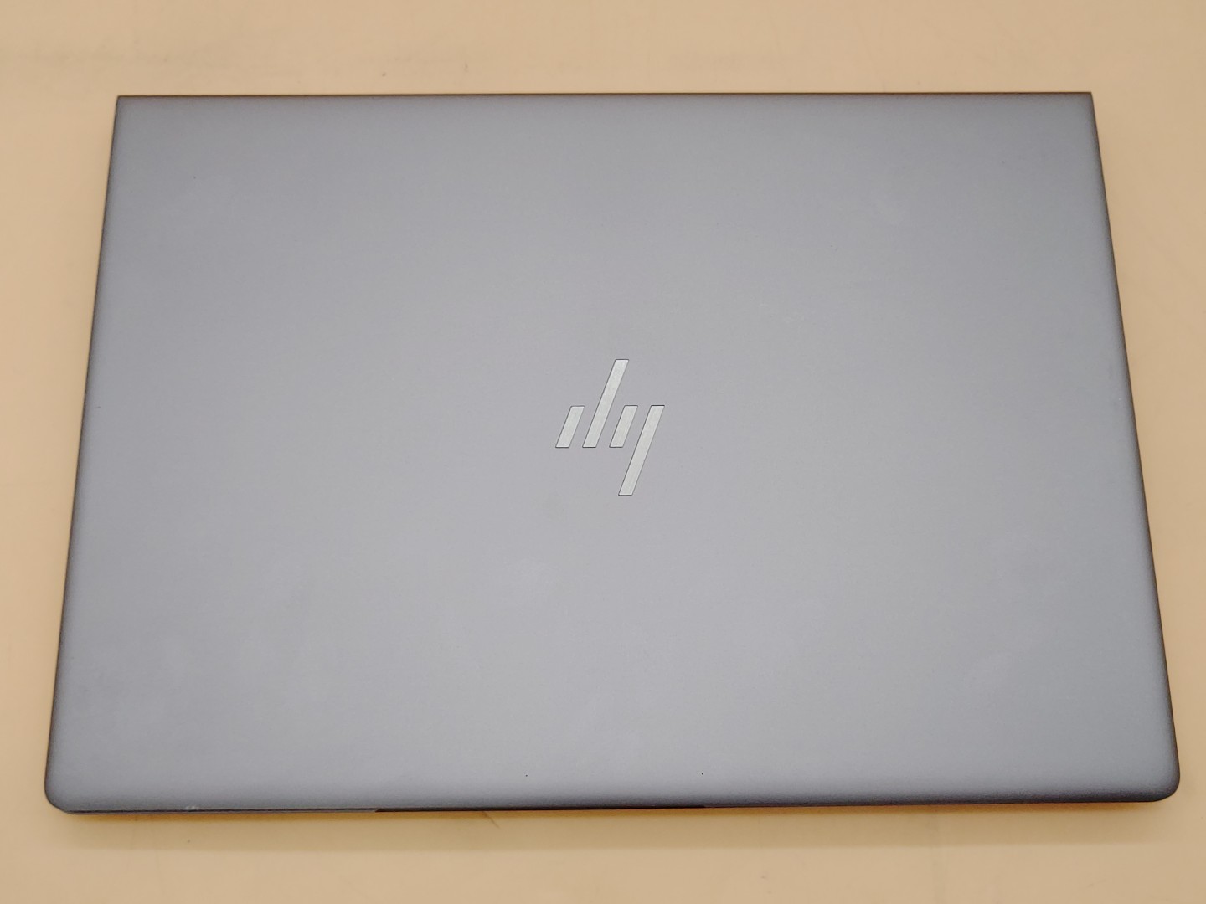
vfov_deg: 39.7
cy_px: 452
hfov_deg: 51.4
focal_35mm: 36
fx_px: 1254
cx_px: 603
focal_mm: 4.36
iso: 50
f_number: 1.8
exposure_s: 1/123
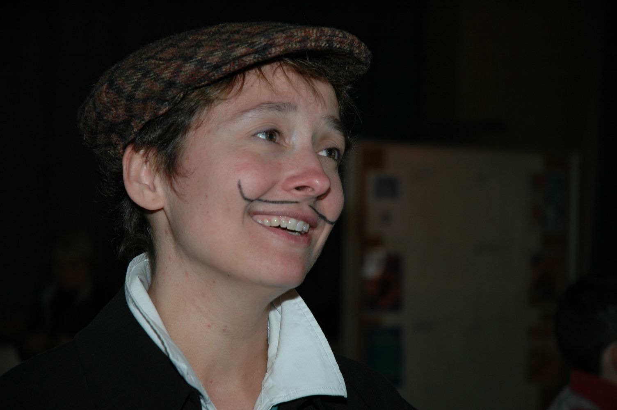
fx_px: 1798
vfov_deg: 13.0
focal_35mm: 105
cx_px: 308
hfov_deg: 19.5
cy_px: 205
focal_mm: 70
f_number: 4.5
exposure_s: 1/60
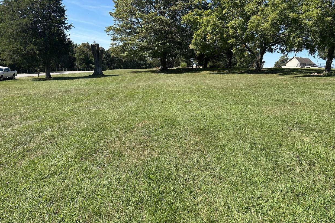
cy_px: 123
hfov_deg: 65.5
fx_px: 261
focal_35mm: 28
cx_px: 171
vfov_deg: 46.3
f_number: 1.5
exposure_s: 1/2299
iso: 50
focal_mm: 5.7
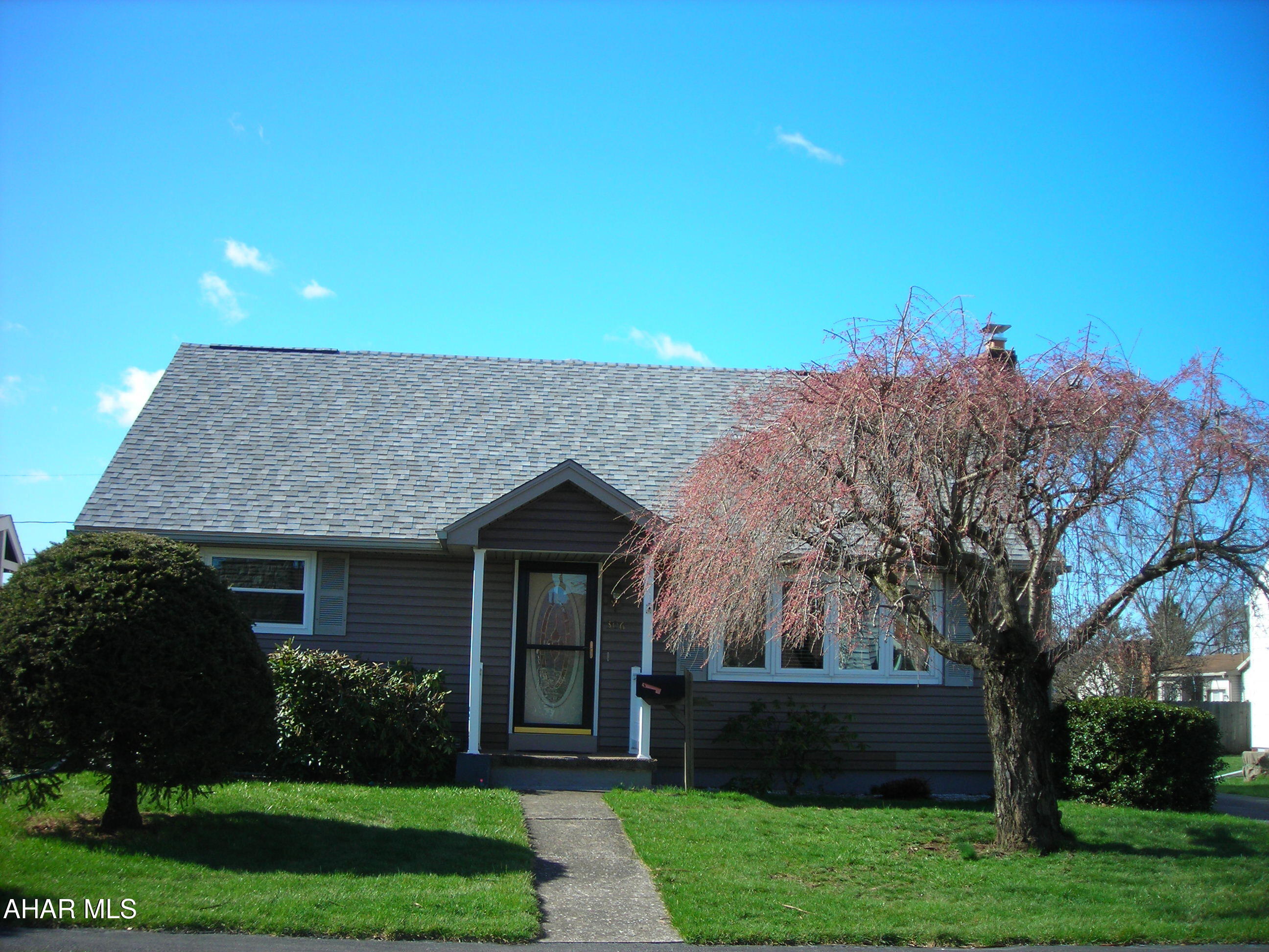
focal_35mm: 38
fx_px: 1393
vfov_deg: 37.7
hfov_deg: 49.0
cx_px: 634
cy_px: 476
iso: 50
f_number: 3.2
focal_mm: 6.3
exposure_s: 1/395
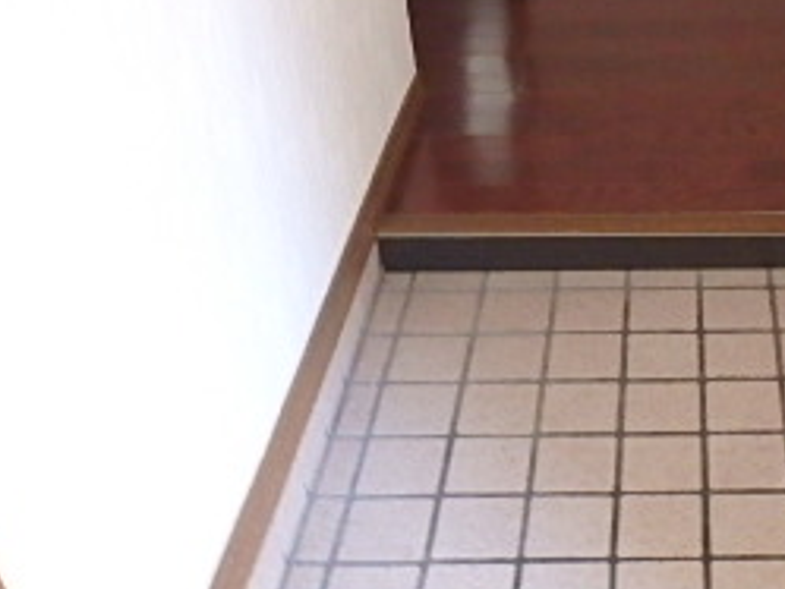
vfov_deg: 27.0
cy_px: 362
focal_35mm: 54
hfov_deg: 33.3
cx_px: 731
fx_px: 1225
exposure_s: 1/10
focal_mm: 3.7
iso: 800
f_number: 3.5
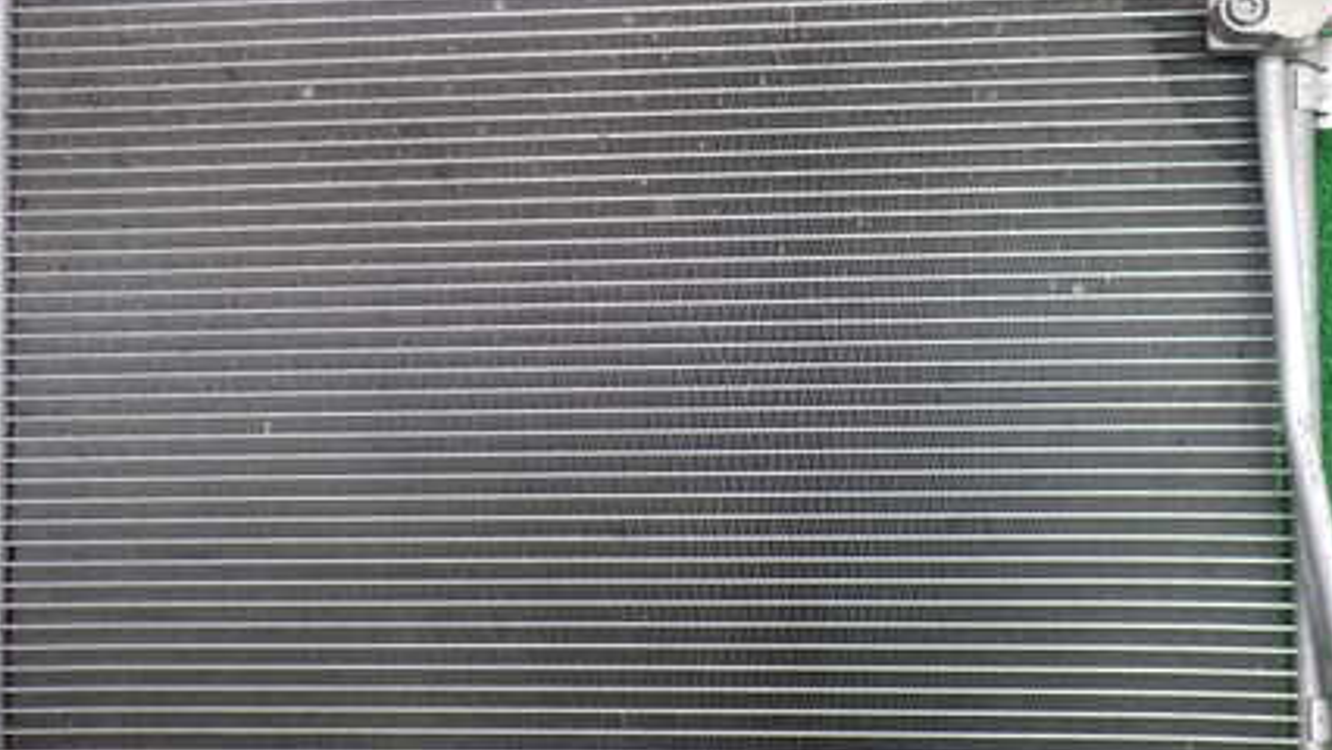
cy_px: 338
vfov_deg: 26.0
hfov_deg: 44.6
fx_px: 1625
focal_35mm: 46
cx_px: 660
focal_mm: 5.4
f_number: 2.3
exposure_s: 1/80
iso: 200
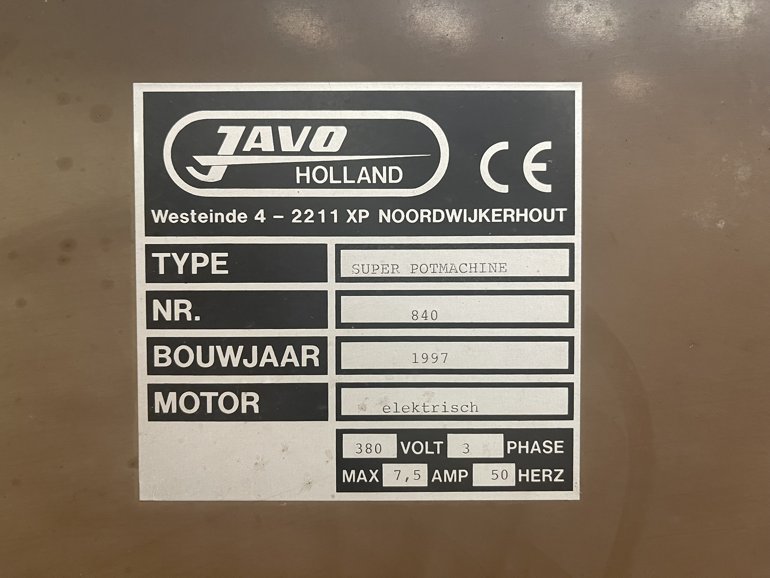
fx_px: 556
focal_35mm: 25
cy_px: 289
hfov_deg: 69.4
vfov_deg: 54.9
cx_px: 385
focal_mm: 5.1
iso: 125
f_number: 1.6
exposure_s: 1/60
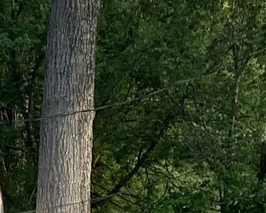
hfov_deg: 8.8
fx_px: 1575
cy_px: 451
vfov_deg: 7.4
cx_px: -372
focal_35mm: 200
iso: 25
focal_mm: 4.25
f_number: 1.8
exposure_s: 1/220
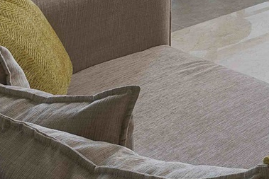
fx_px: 605
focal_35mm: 81
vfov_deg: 13.8
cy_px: -201
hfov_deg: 18.9
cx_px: 490
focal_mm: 16
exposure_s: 1/40
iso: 200
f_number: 11
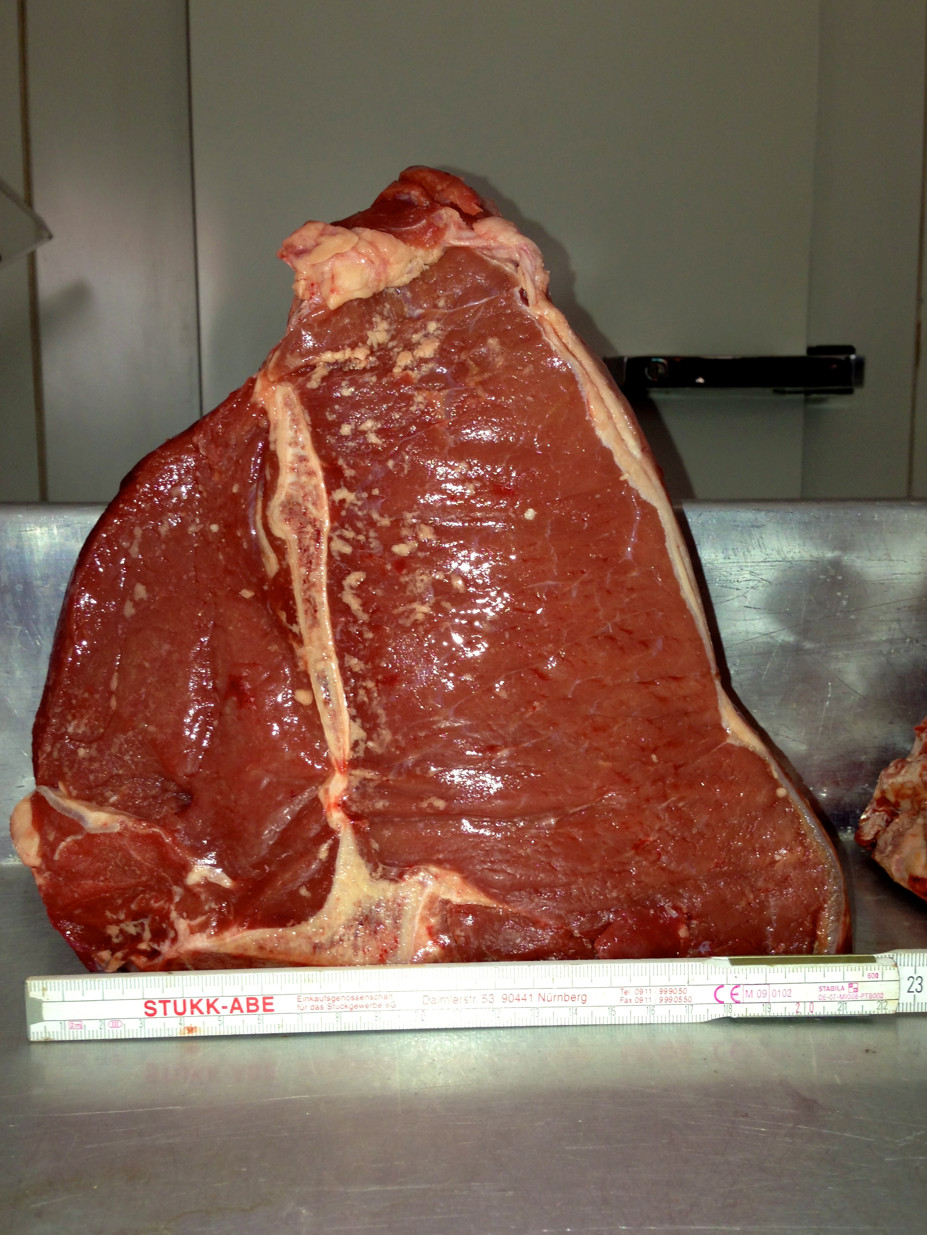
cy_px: 618
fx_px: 1178
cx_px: 464
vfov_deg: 55.4
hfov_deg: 42.9
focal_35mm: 33
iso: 50
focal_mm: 4.13
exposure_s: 1/20
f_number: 2.4
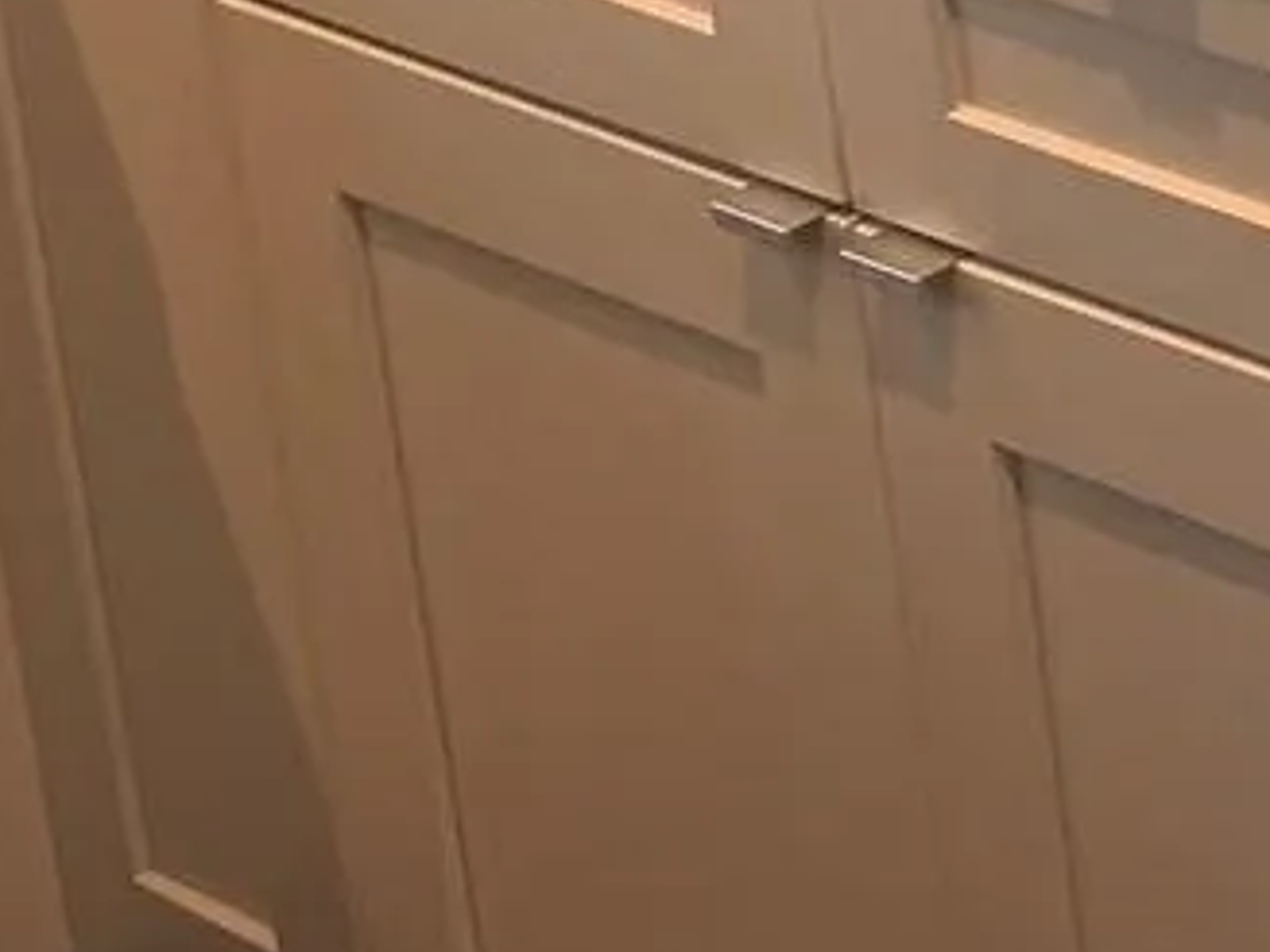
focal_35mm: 150
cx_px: 3814
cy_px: -1606
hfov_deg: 9.9
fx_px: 5503
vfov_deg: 8.7
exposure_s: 1/287
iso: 80
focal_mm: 6.76
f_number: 1.78
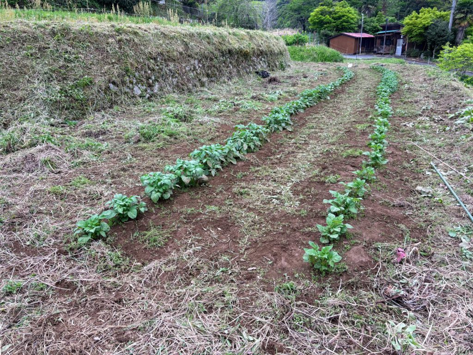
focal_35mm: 26
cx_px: 236
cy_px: 178
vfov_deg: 53.1
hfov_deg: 67.3
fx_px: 355
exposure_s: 1/173
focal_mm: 5.96
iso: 40
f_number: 1.6
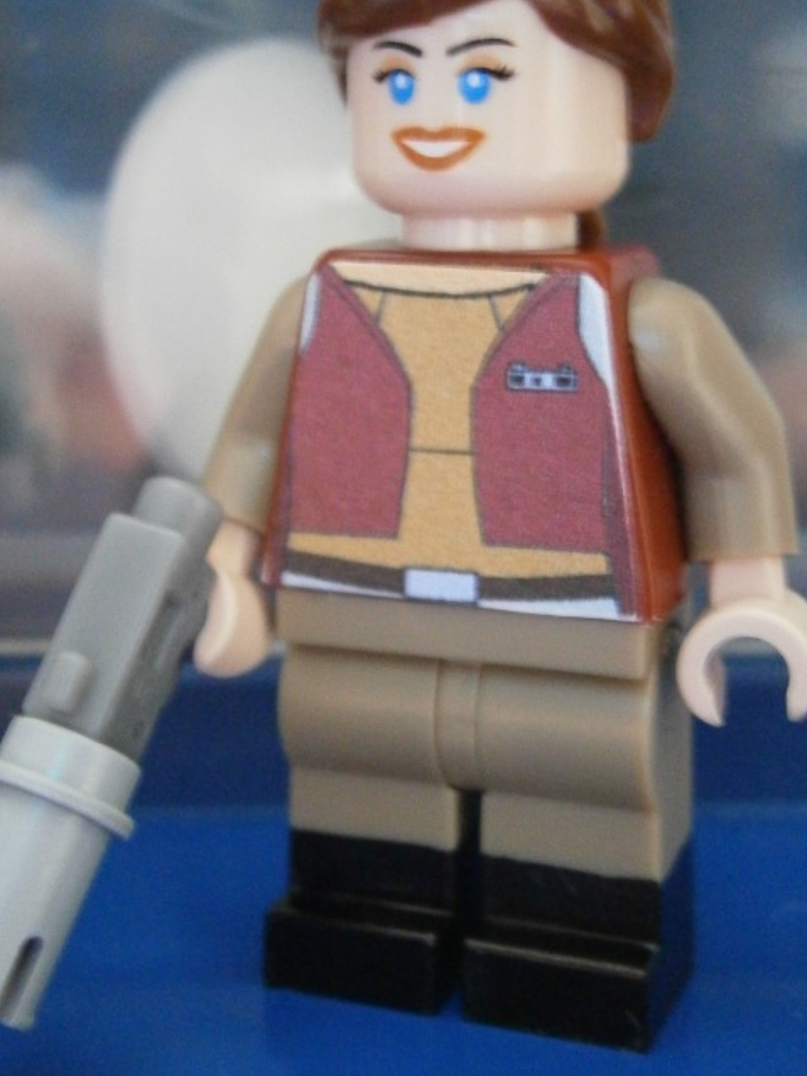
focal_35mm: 59
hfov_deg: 24.8
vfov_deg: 32.6
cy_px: 461
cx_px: 351
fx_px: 1833
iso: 800
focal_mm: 8.3
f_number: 3.4
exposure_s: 1/15
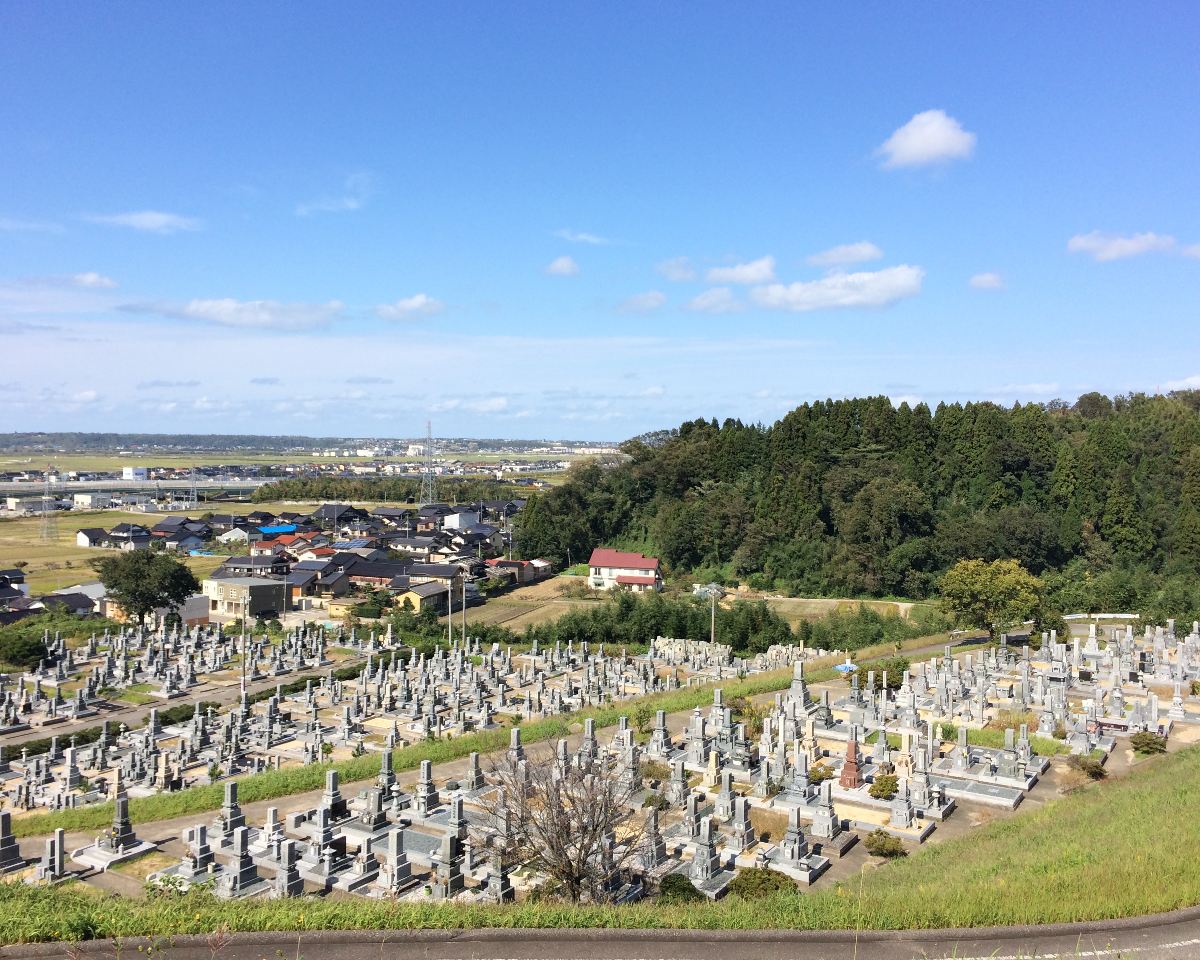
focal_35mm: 31
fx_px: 1101
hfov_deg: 57.2
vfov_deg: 47.1
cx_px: 596
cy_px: 477
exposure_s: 1/1642
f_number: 2.2
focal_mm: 4.15
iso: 32
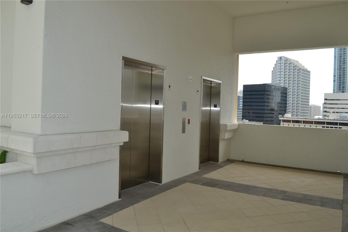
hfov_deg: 67.4
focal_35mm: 27
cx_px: 174
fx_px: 261
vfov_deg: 47.9
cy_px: 116
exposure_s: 1/200
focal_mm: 18
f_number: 8
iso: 100
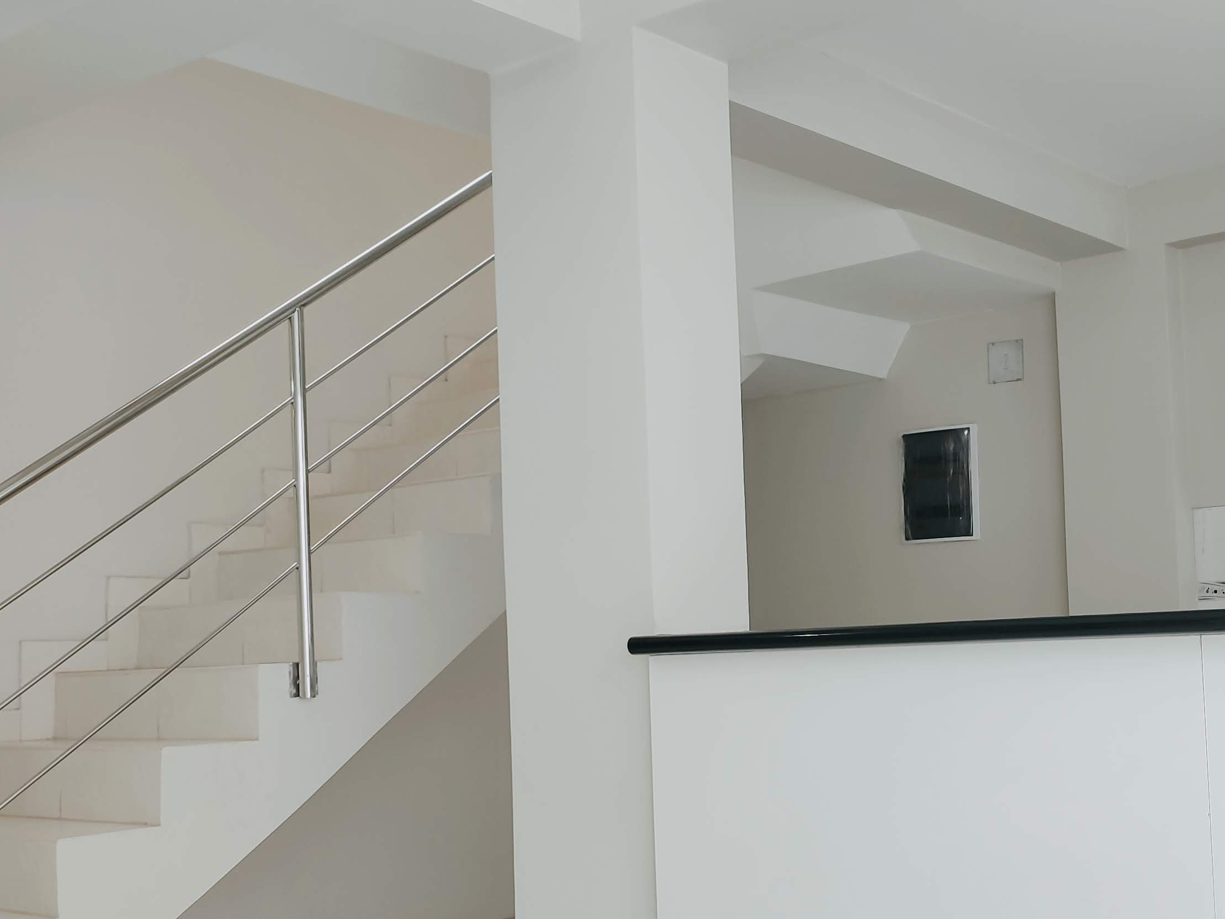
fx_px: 1593
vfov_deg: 32.0
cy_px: 593
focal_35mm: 45
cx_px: 936
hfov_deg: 40.7
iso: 142
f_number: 1.9
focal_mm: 6.04
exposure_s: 1/50
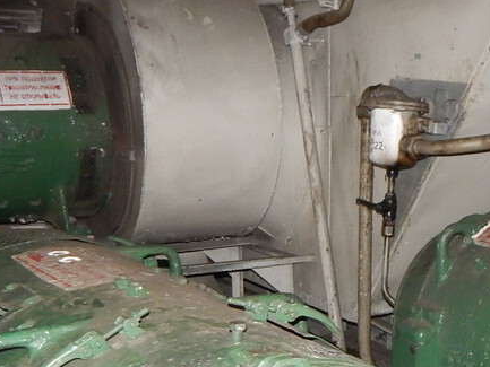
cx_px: 457
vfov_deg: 22.1
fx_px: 920
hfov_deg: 28.5
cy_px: 323
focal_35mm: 65
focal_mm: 4
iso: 320
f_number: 3
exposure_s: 1/30
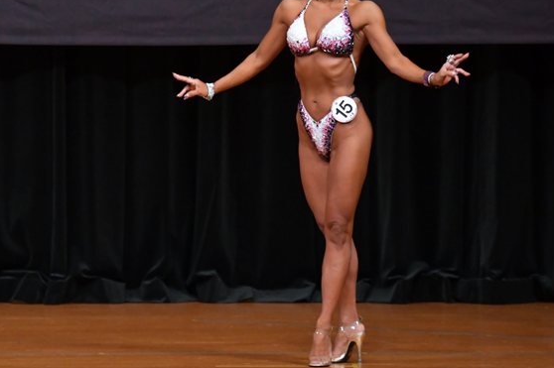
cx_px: 285
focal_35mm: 396
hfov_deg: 5.2
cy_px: 139
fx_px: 6088
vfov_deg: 3.5
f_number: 5.6
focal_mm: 190
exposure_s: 1/400
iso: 4000
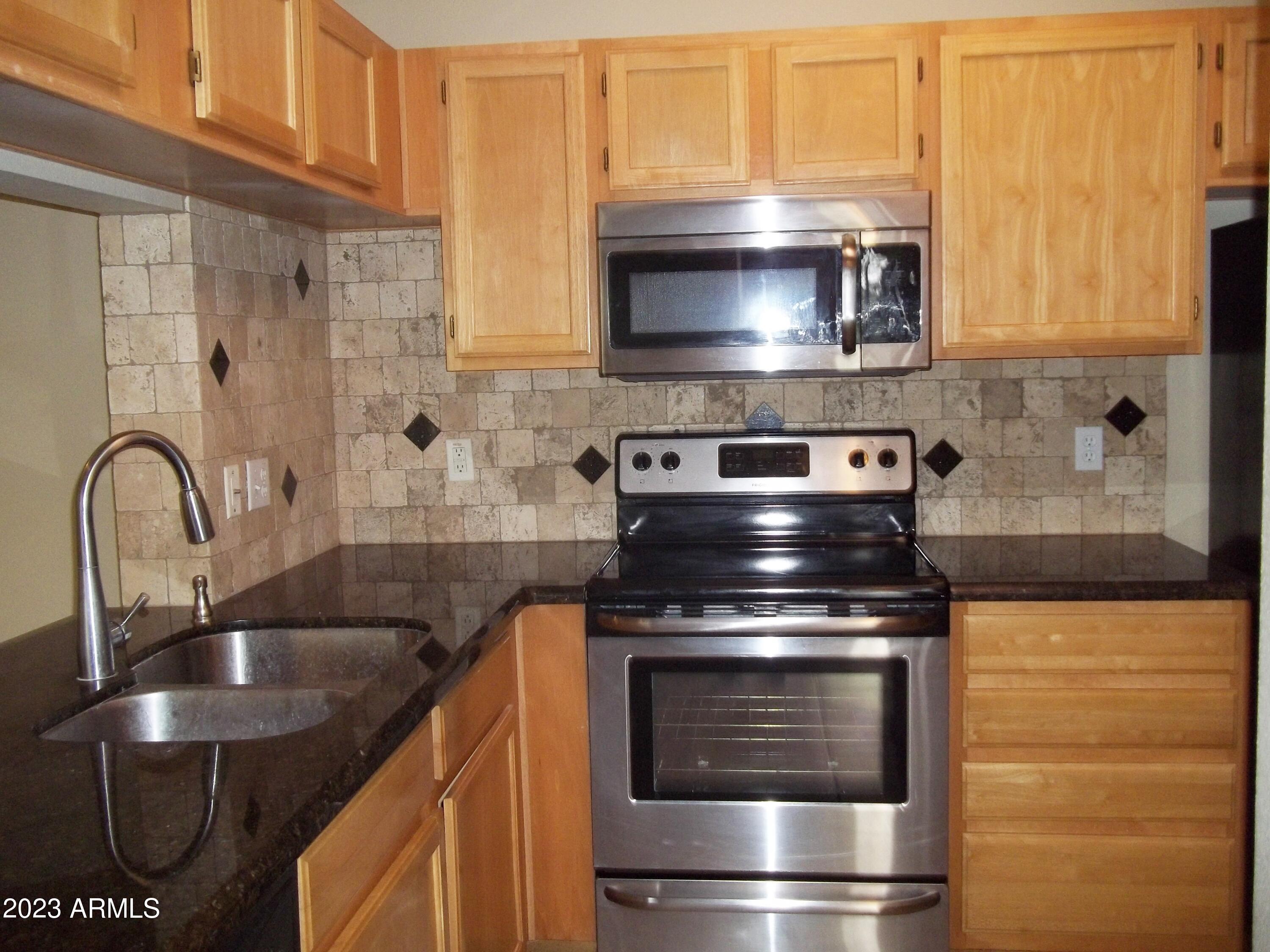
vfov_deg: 44.2
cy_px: 476
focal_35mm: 32
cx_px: 635
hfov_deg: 56.8
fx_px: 1174
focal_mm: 5.7
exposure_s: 1/30
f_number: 2.9
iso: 160
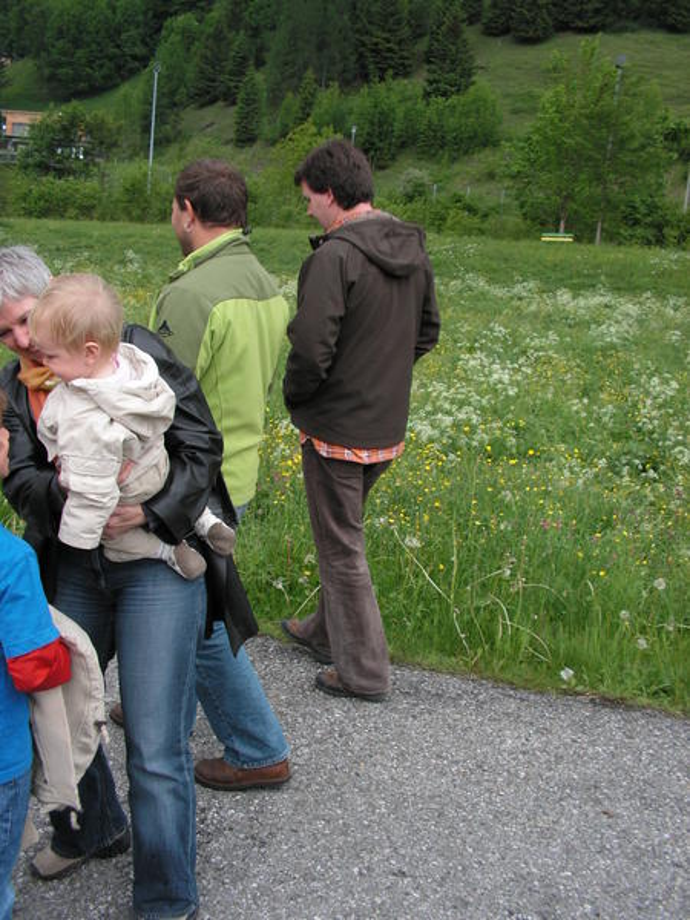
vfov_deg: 51.4
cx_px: 345
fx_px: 957
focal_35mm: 36
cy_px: 460
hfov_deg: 39.7
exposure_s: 1/200
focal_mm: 6
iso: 50
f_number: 3.2
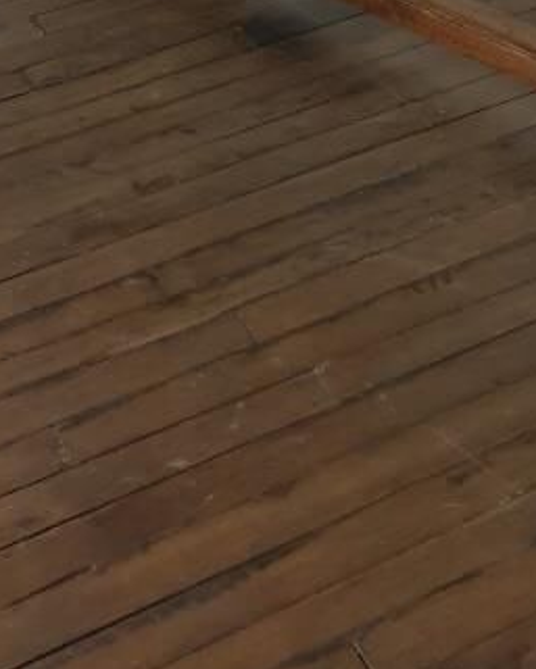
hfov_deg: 18.9
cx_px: 380
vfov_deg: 21.0
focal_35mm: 81
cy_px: -240
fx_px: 1605
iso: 250
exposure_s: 1/17
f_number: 1.5
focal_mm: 4.3
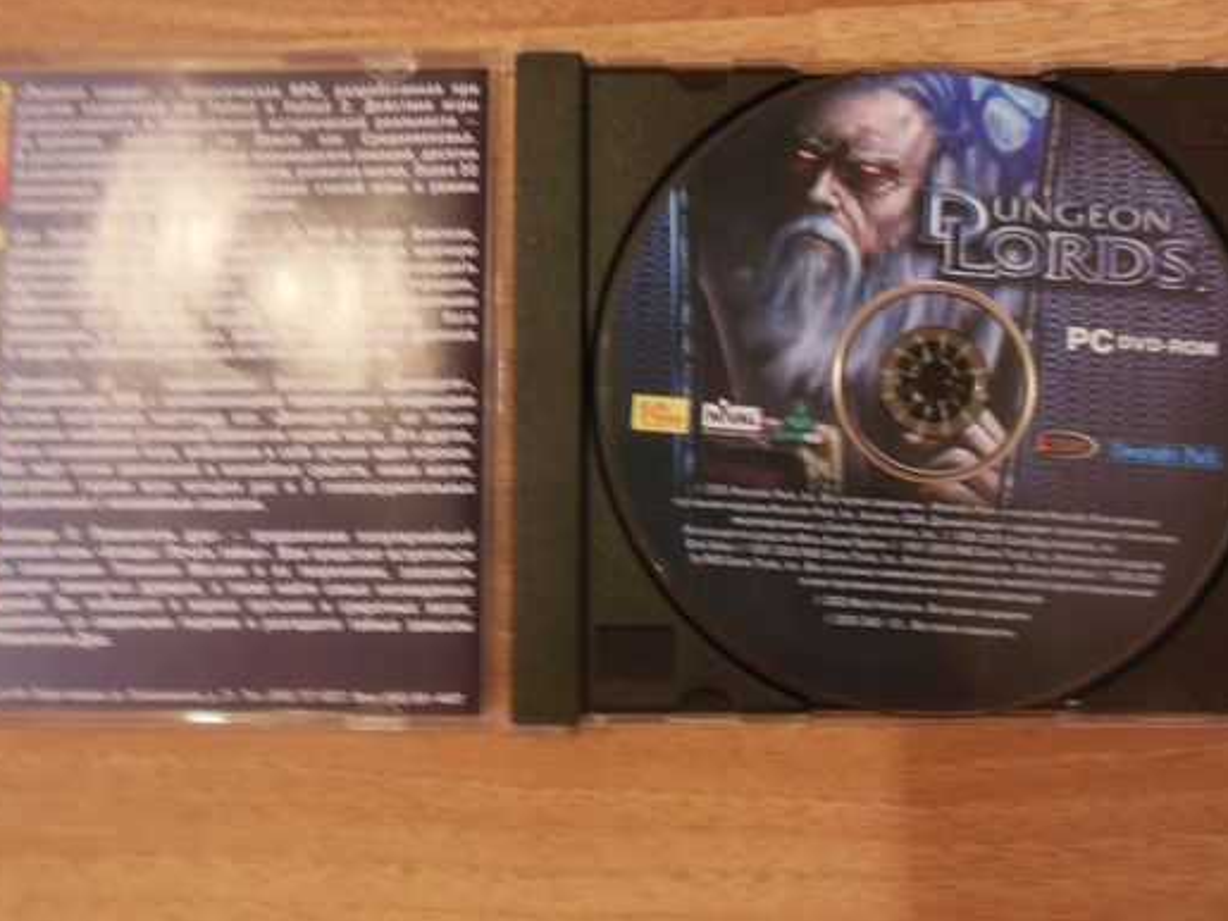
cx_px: 589
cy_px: 383
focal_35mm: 34
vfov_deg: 41.6
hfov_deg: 54.0
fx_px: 1206
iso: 400
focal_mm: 4.5
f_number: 3.2
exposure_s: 1/13
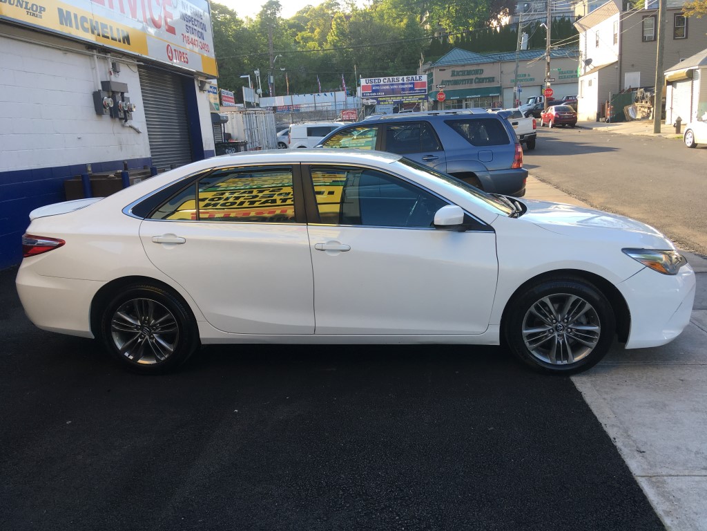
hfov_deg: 61.7
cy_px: 266
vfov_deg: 48.2
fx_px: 592
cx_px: 354
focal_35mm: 29
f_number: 2.2
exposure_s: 1/285
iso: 25
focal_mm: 4.15
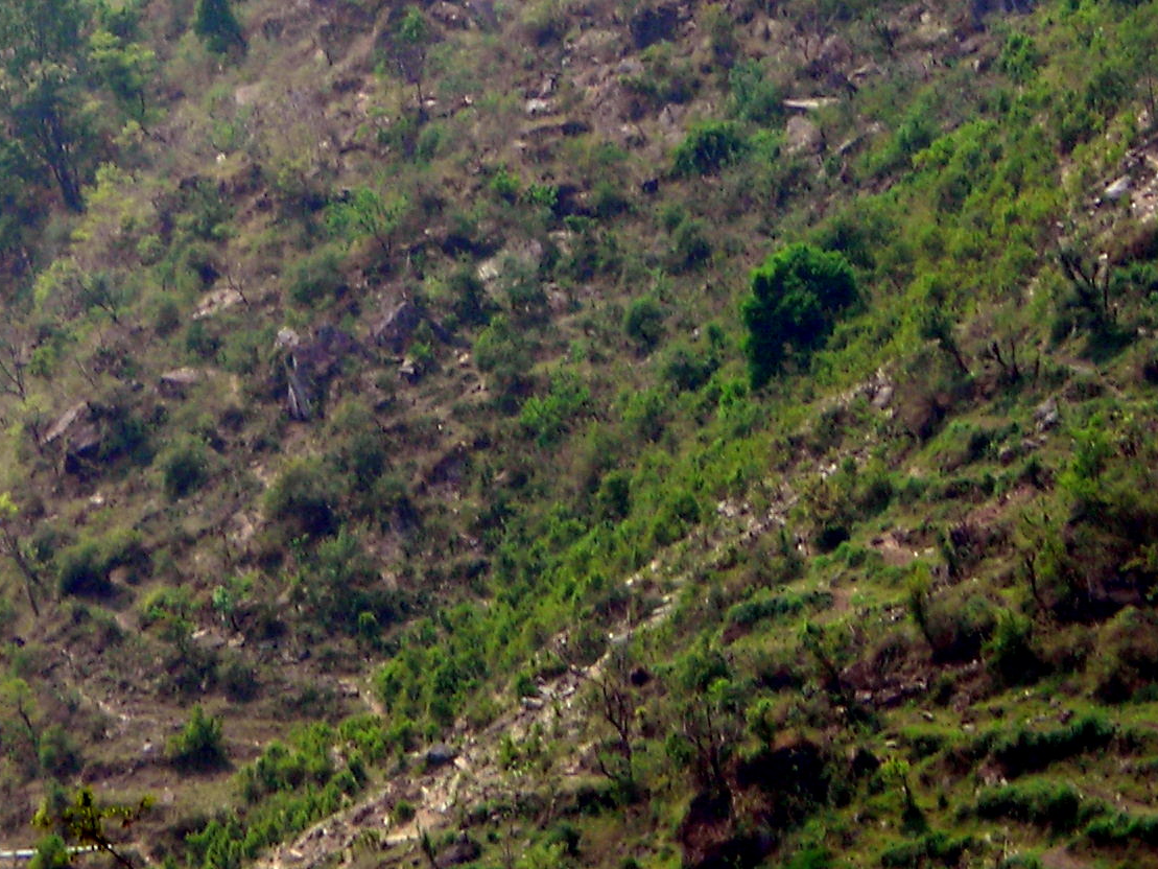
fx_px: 9067
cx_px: -91
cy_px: -38
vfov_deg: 5.5
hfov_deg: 7.3
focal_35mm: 271
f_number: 5.3
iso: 50
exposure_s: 1/143
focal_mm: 19.2
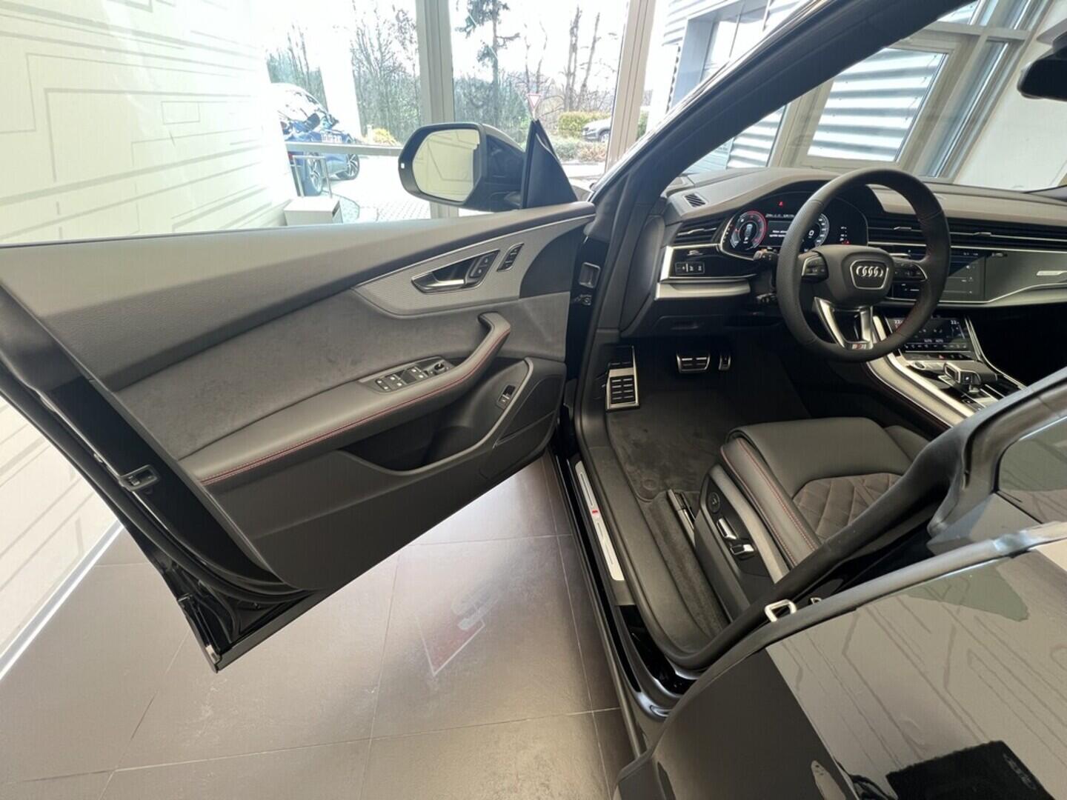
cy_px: 400
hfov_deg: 106.2
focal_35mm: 13
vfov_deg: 89.9
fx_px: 401
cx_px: 534
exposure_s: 1/74
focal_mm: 1.57
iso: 250
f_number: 1.8
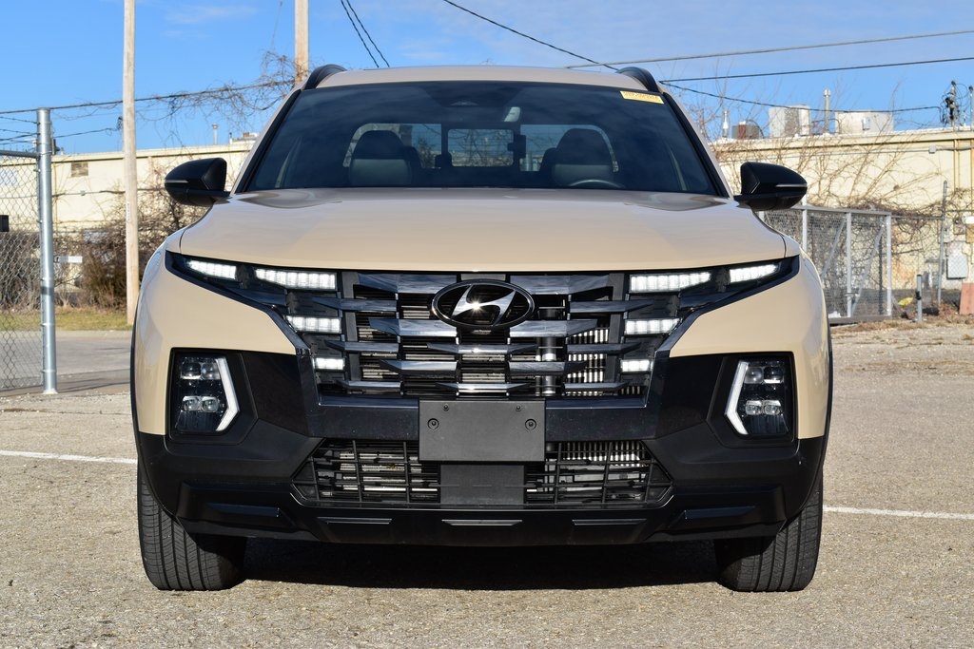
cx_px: 487
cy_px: 324
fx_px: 1948
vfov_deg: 18.9
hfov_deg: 28.1
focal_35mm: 72
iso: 400
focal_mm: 48
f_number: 11
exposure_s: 1/500
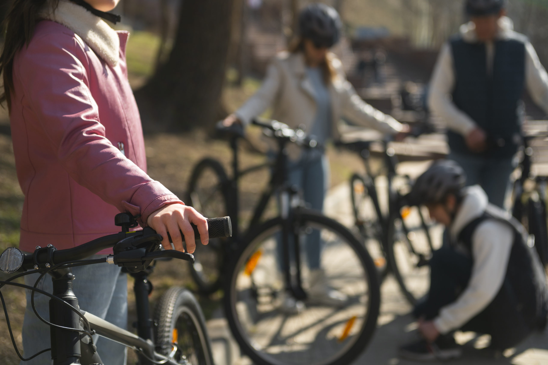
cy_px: 182
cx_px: 274
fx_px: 1065
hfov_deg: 28.9
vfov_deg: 19.4
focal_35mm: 70
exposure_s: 1/1600
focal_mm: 70
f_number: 2.8
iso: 125
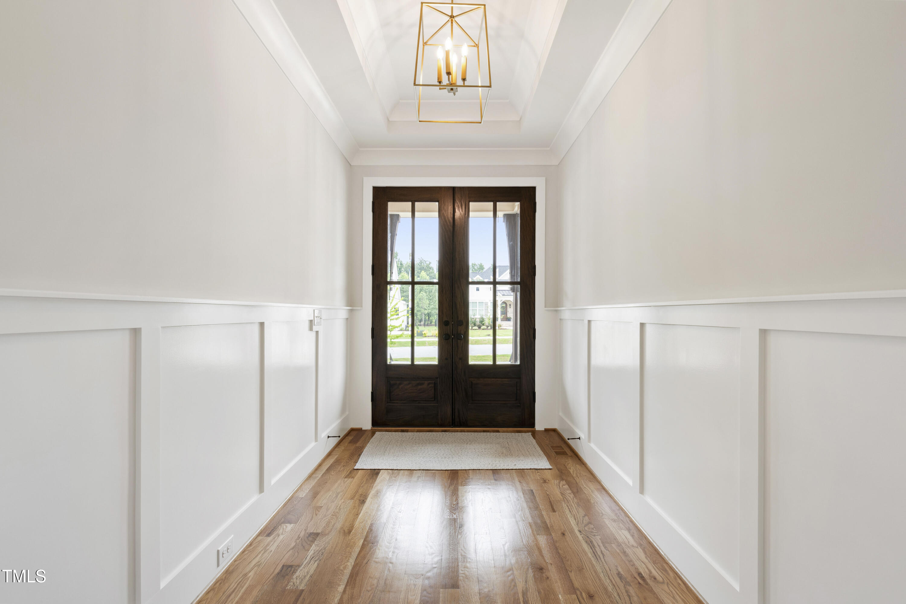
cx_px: 453
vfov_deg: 77.3
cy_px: 302
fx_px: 377
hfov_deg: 100.4
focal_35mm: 15
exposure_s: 1/3
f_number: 8
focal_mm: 10
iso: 100
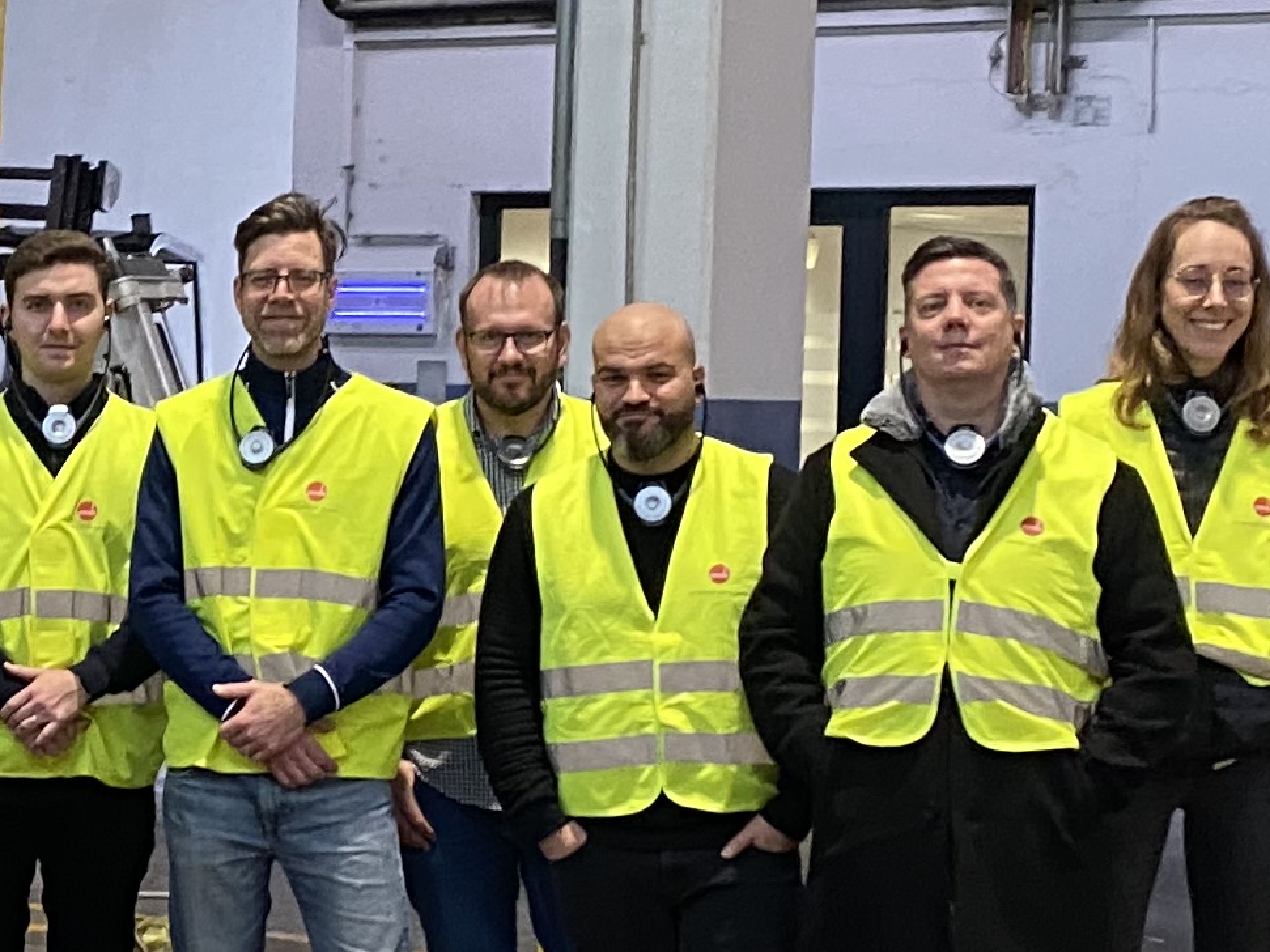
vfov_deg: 13.7
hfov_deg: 17.6
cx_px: -102
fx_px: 3962
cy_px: 582
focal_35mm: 108
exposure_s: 1/50
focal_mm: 4.25
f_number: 1.8
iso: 200
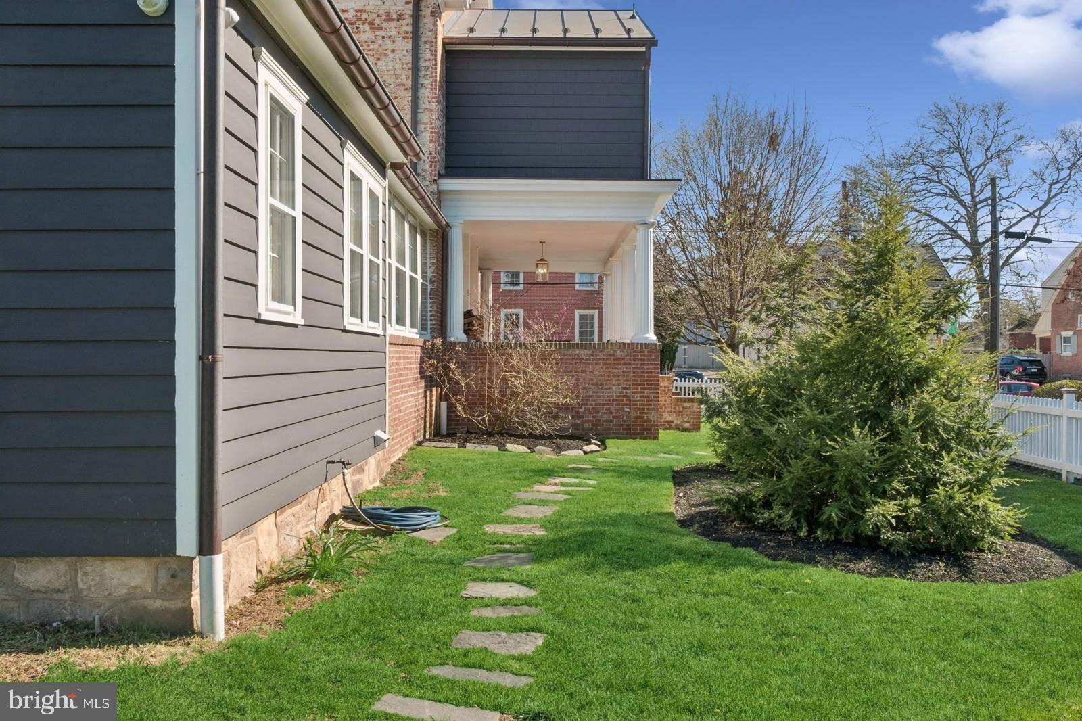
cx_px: 541
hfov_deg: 61.9
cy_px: 360
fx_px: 901
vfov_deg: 43.6
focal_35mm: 30
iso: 640
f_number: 16
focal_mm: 20
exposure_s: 1/80
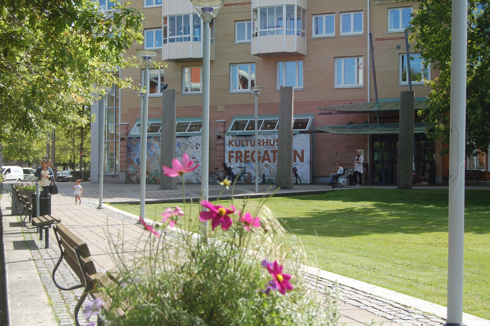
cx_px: 245
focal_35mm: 57
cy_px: 163
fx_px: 775
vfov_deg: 23.7
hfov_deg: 35.1
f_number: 8
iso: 200
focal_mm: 38
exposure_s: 1/250
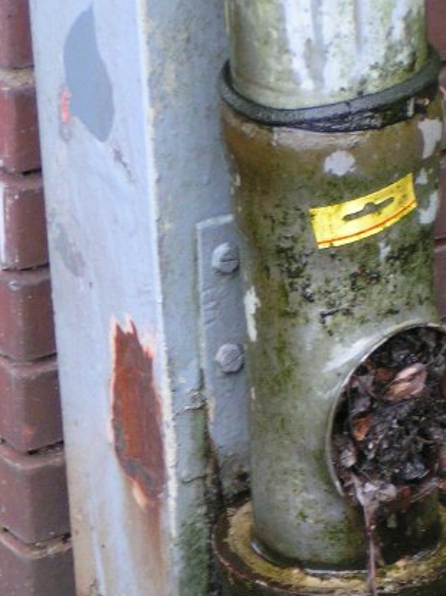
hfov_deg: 6.5
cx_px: 286
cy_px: 513
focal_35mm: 230
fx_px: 3955
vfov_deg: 8.6
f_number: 3.5
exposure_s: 1/60
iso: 200
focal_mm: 18.2
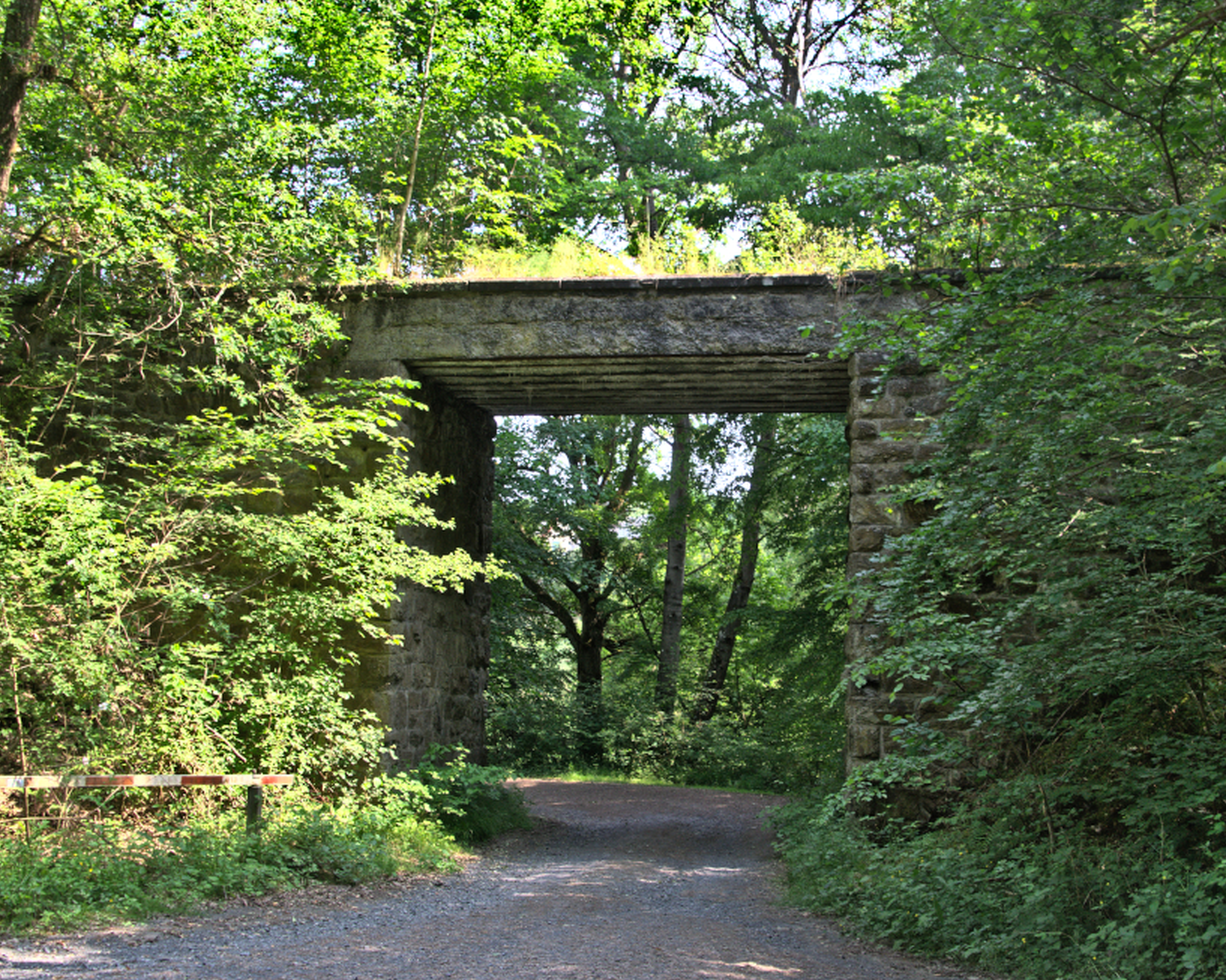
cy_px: 494
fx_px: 1689
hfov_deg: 39.9
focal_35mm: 47
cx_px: 629
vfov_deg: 32.3
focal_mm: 27
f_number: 6.3
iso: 400
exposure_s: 1/160
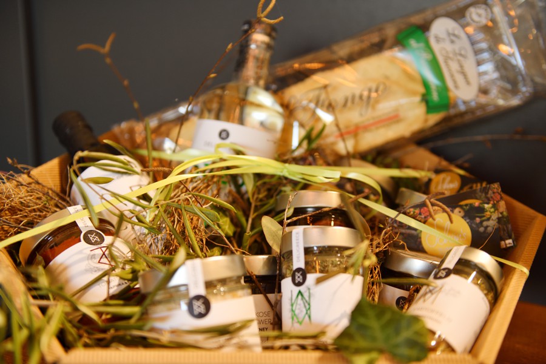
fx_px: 728
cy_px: 182
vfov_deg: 28.1
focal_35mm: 48
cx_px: 273
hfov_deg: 41.1
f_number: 2.8
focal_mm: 48
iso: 320
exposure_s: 1/100
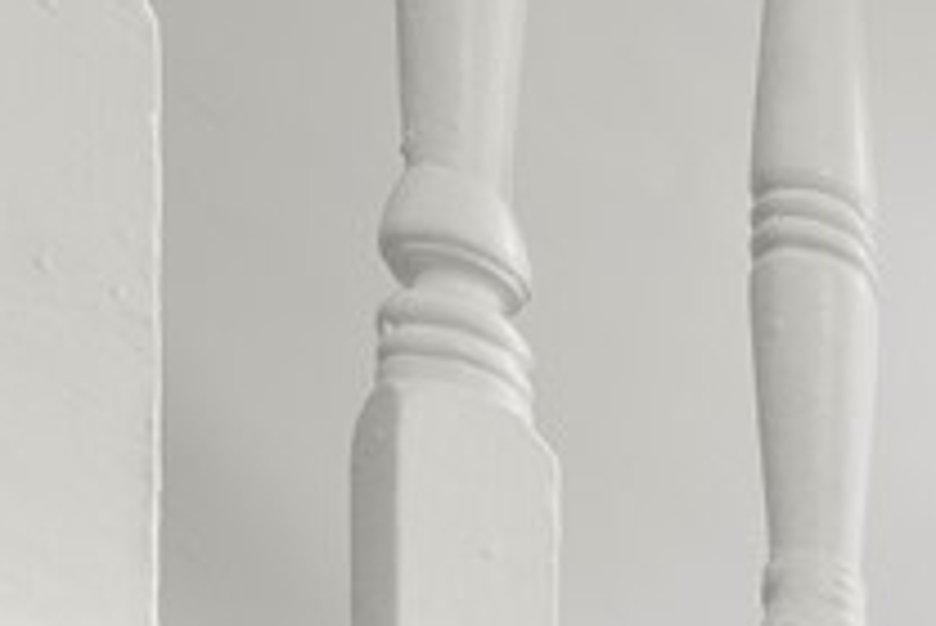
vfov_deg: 13.8
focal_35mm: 73
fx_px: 1899
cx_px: 1748
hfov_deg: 19.5
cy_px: 1473
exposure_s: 1/1.67
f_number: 8
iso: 400
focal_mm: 14
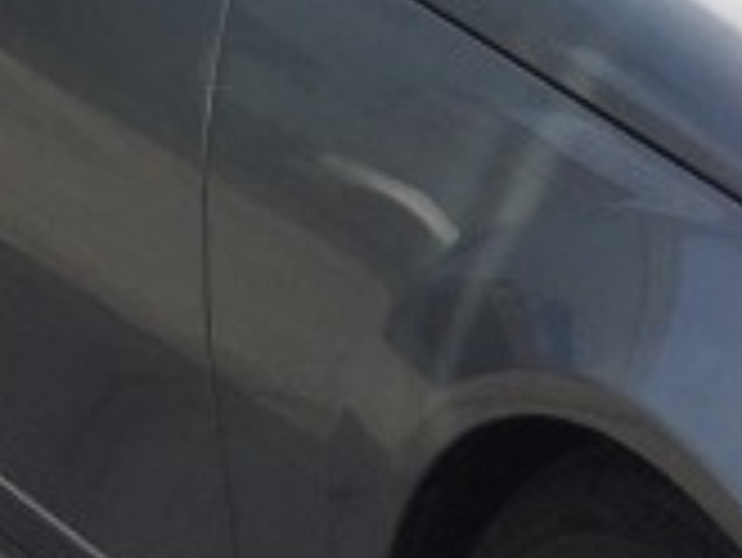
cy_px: 252
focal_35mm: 180
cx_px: 1169
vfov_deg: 8.3
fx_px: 3861
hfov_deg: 10.5
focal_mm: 4.15
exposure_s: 1/3300
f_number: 2.2
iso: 32
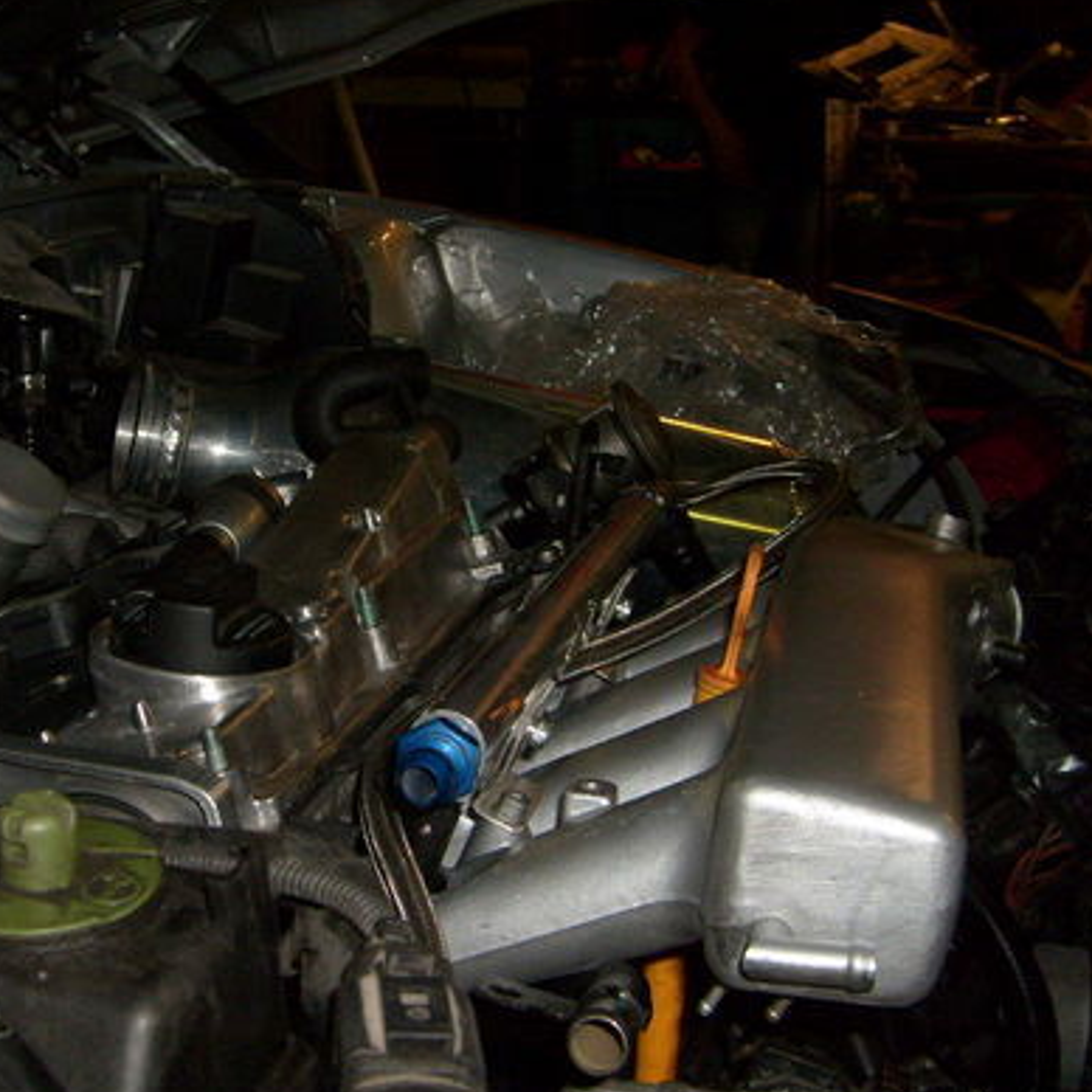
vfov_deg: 33.4
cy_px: 546
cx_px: 296
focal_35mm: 51
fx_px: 1820
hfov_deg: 32.9
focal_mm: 5.8
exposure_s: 1/45
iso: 100
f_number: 2.8
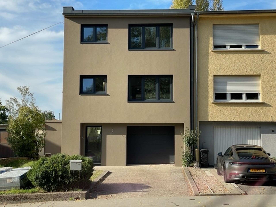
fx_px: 415
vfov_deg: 28.0
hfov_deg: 36.8
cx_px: 138
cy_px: 104
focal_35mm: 52
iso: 25
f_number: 2
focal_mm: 6
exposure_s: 1/786
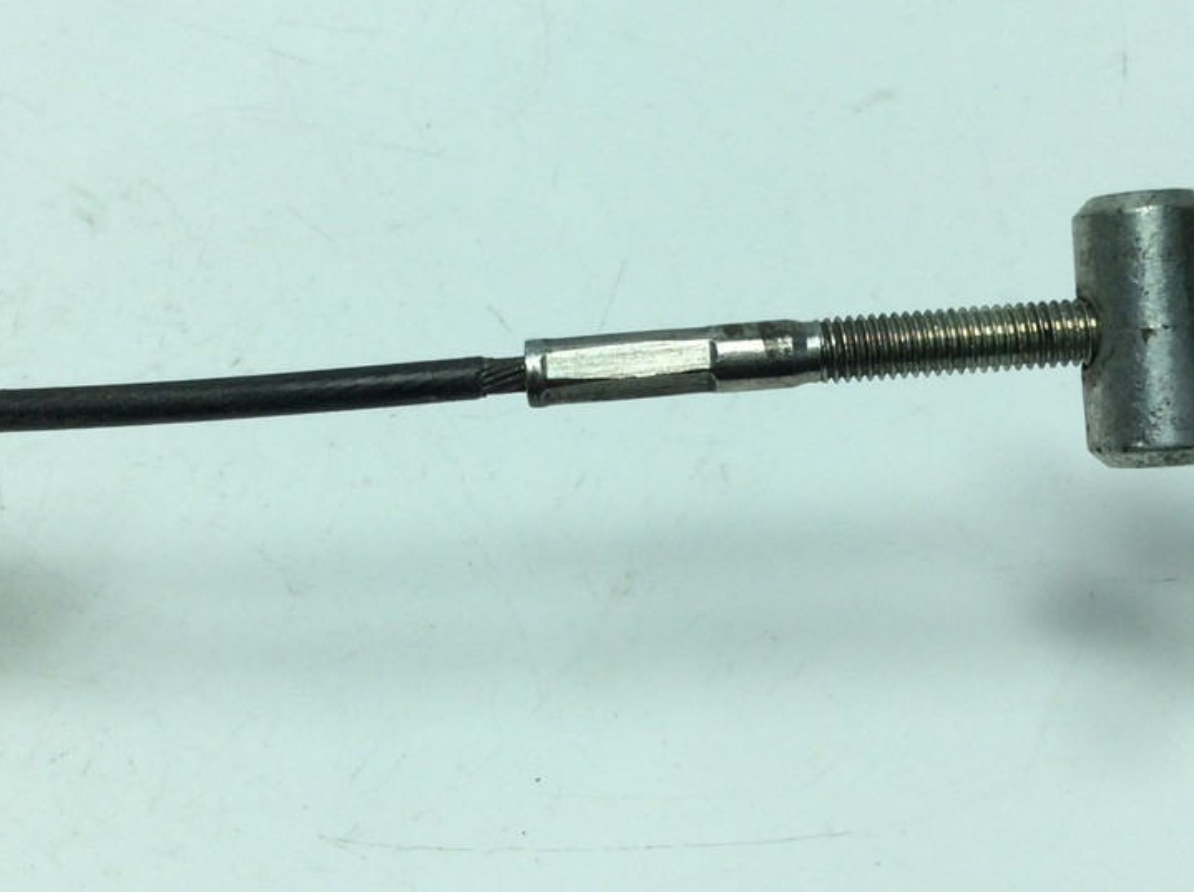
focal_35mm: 57
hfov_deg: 33.8
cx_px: 565
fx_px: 1963
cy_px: 332
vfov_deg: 25.5
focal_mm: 3.3
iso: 32
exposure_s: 1/689
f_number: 2.4
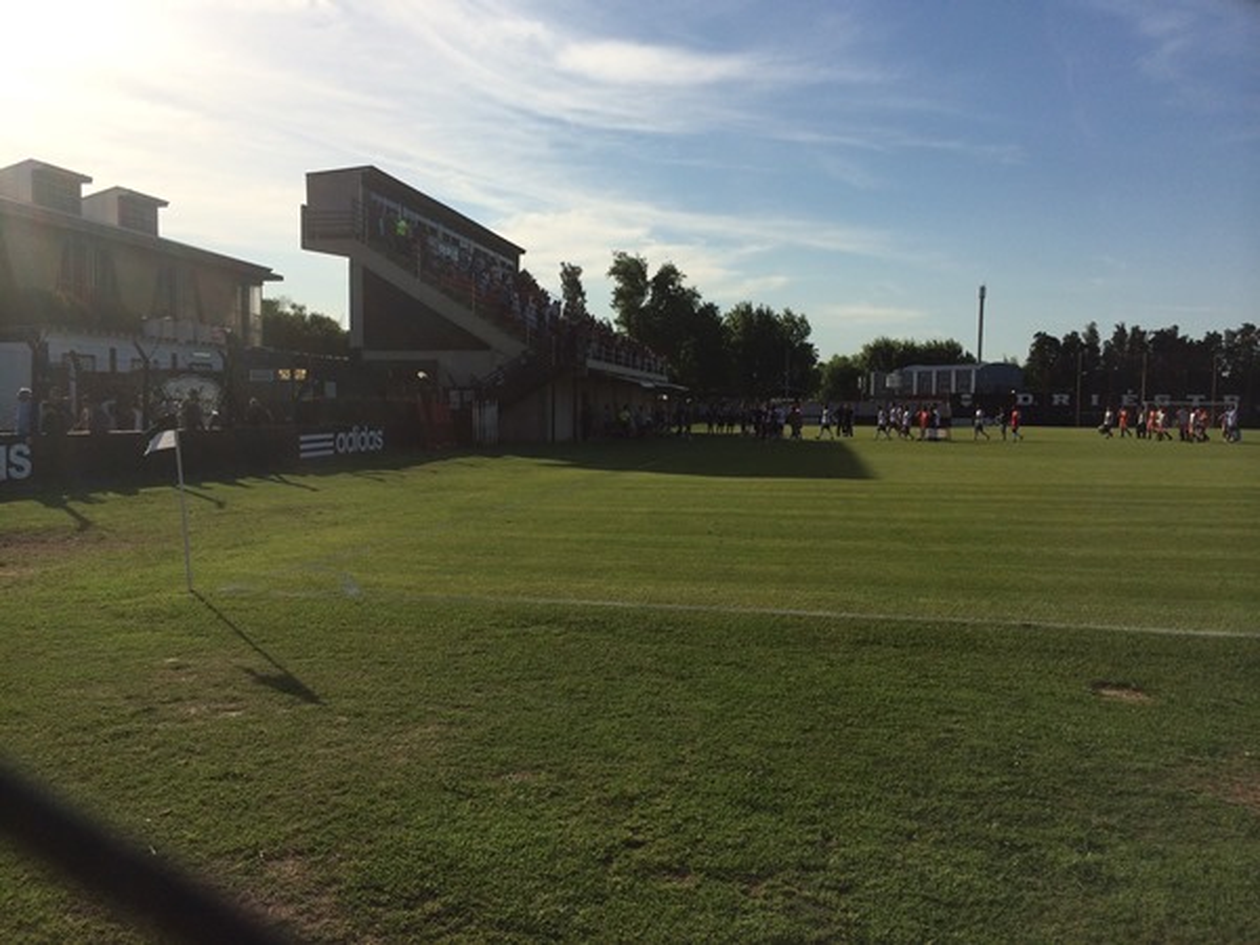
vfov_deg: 46.8
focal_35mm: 30
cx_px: 630
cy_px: 472
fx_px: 1092
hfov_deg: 60.0
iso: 40
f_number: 2.2
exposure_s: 1/4115
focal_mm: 4.12
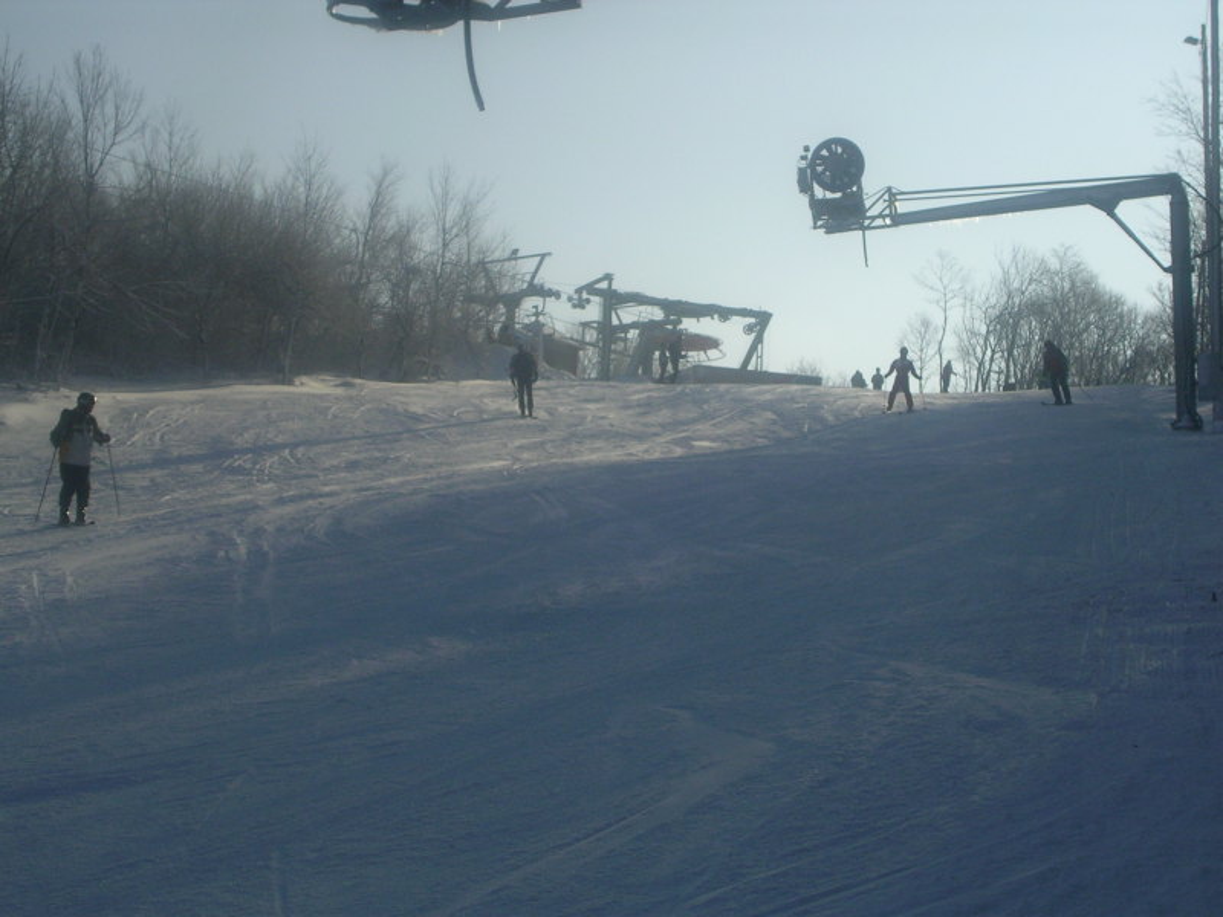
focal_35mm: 72
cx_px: 612
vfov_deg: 20.4
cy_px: 458
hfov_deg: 27.0
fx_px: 2544
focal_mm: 10.9
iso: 50
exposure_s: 1/1500
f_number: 3.7
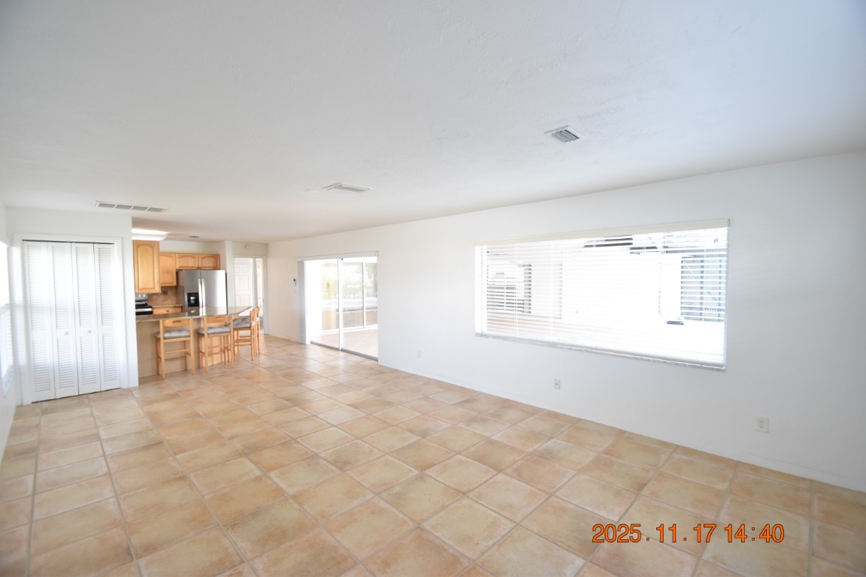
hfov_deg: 100.4
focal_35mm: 15
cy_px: 288
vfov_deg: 77.3
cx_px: 433
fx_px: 361
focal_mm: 10
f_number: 3.5
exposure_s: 1/45
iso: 800
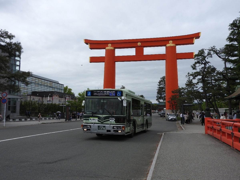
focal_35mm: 33
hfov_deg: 55.4
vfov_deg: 42.9
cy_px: 90
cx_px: 120
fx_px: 229
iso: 100
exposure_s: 1/1000
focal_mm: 5.9
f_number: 3.6
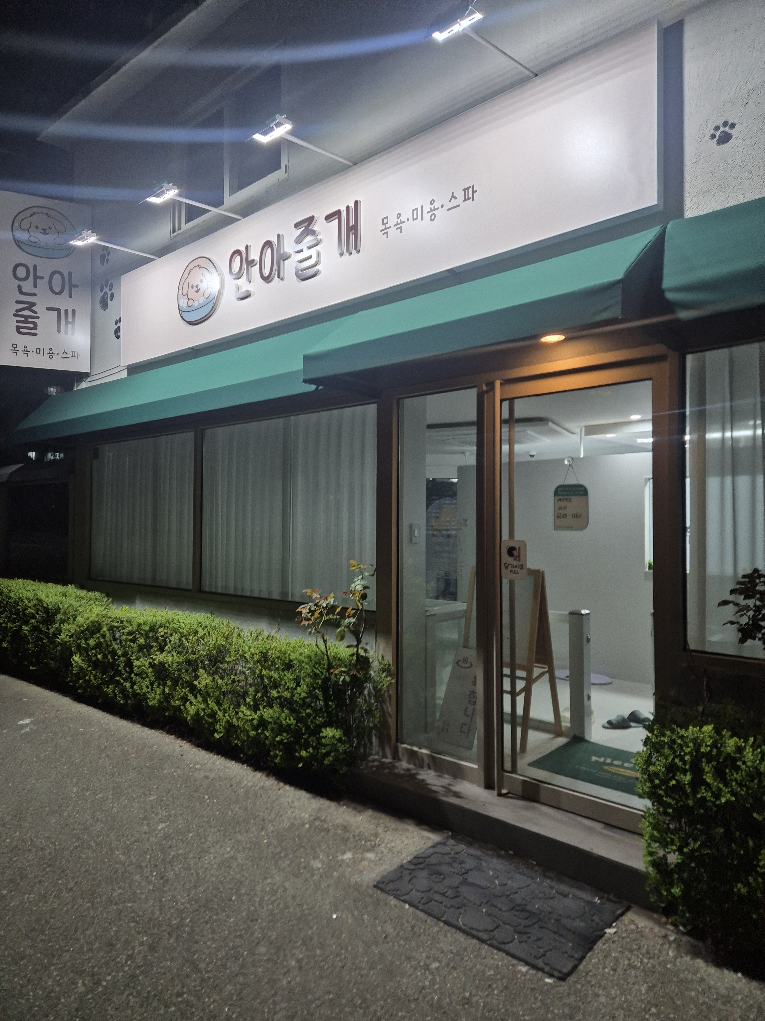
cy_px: 510
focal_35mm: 23
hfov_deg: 58.9
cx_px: 382
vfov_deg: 73.9
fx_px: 678
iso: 200
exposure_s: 1/120
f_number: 1.8
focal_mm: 5.4
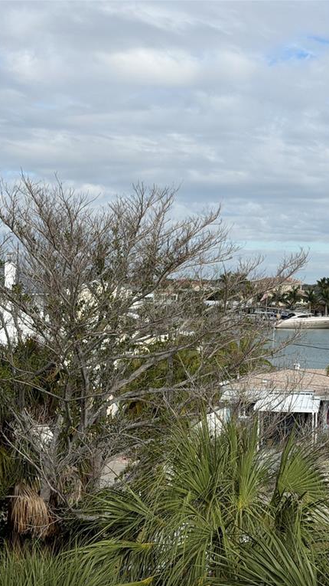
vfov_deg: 30.2
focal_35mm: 70
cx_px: 288
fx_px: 1086
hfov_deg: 17.0
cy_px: 293
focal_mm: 6.76
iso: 64
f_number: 1.78
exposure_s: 1/7143
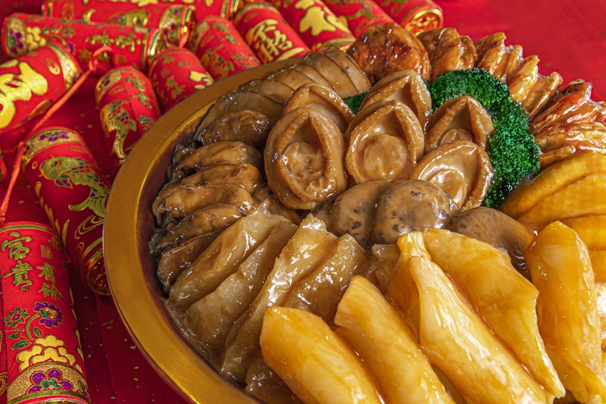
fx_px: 606
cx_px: 303
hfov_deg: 53.1
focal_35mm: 36
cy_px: 202
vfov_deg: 36.9
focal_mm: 24
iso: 160
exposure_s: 1/5
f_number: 7.1
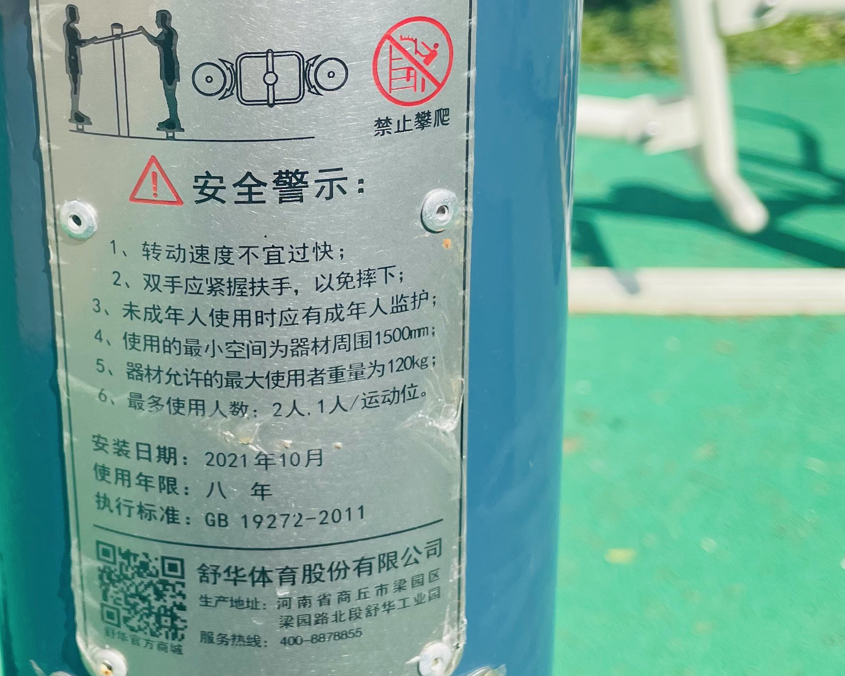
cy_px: 203
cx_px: 263
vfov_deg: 27.4
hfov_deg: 33.8
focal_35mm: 55
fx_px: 1375
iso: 32
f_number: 1.6
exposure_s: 1/2618
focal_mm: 4.2
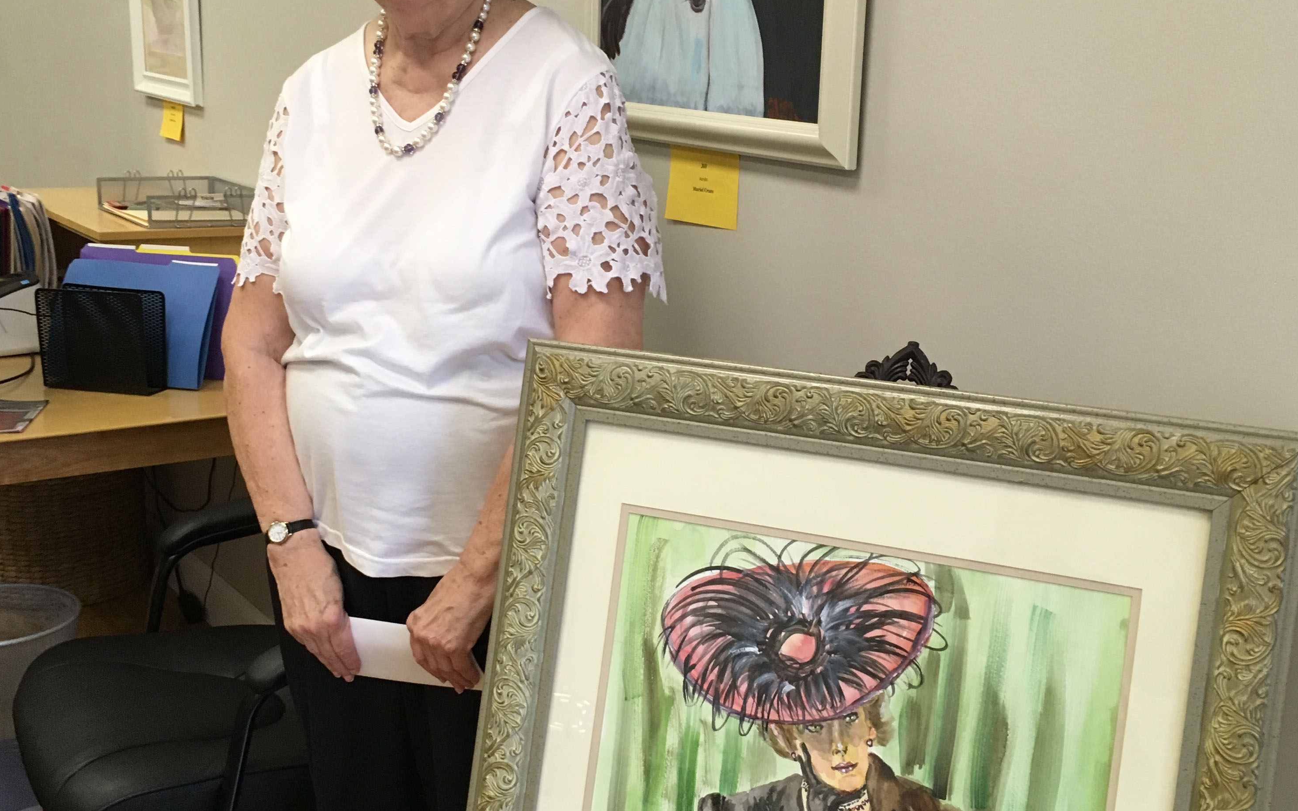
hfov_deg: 47.2
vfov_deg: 30.5
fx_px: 1486
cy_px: 390
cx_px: 649
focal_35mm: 42
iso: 100
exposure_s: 1/30
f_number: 2.2
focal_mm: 4.15
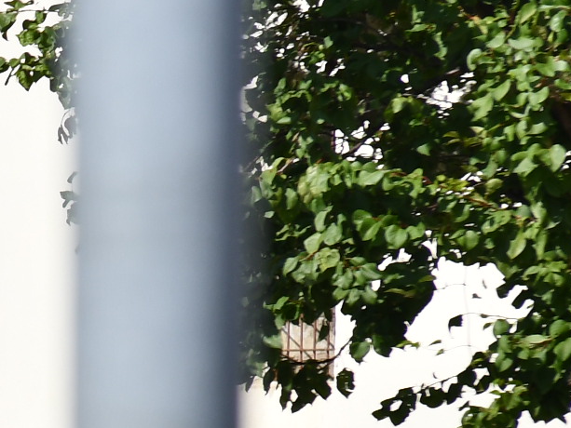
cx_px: -715
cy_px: 609
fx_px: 21597
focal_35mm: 1309
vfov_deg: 1.1
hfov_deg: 1.5
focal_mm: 200
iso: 200
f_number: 6.3
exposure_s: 1/1250
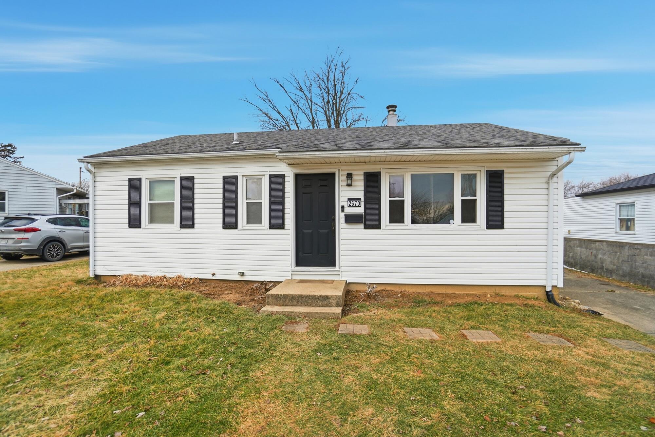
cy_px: 218
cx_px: 328
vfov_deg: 77.3
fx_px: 273
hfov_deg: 100.4
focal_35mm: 15
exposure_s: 1/4000
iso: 100
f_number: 4
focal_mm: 10
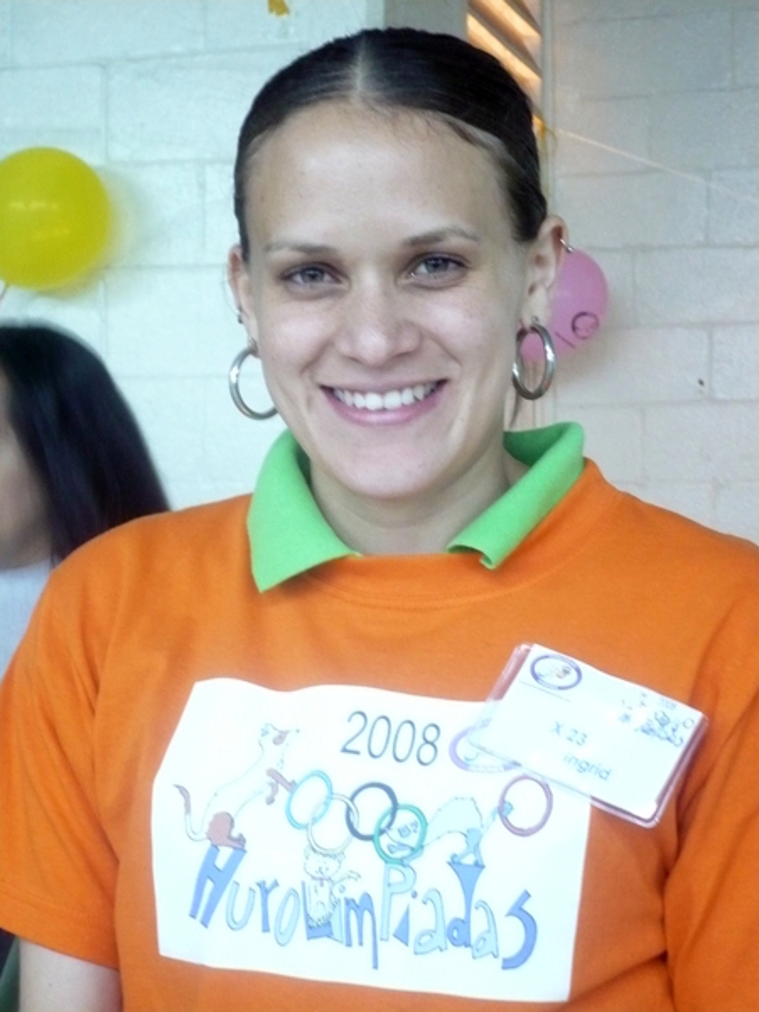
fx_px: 2046
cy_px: 506
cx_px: 380
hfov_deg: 21.0
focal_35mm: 70
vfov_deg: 27.8
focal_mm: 11.5
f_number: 4
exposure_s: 1/8
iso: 400
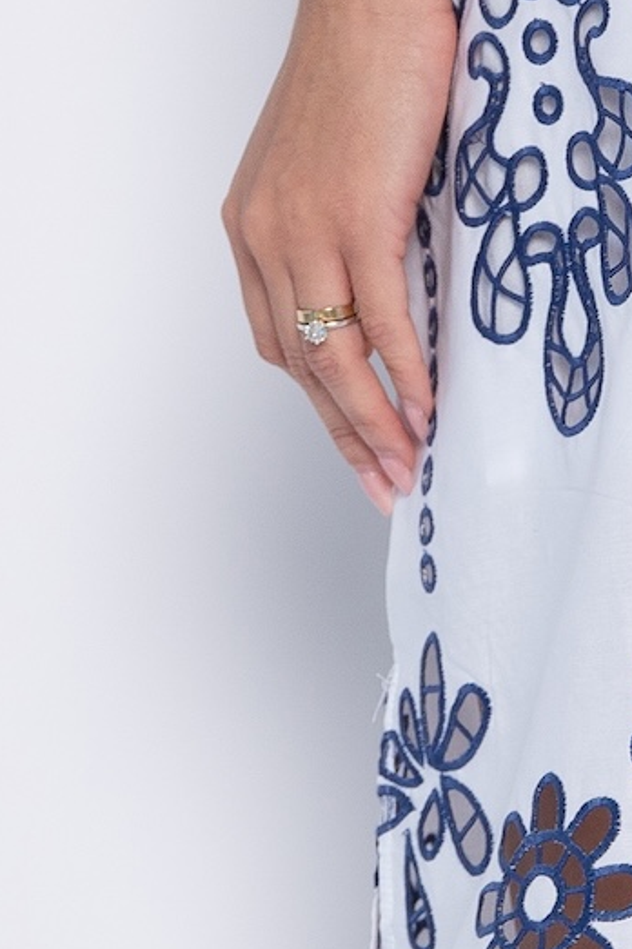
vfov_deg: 9.1
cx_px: 972
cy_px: 1101
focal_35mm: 224
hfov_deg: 6.1
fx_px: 5906
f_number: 4.5
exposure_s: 1/160
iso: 250
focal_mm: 52
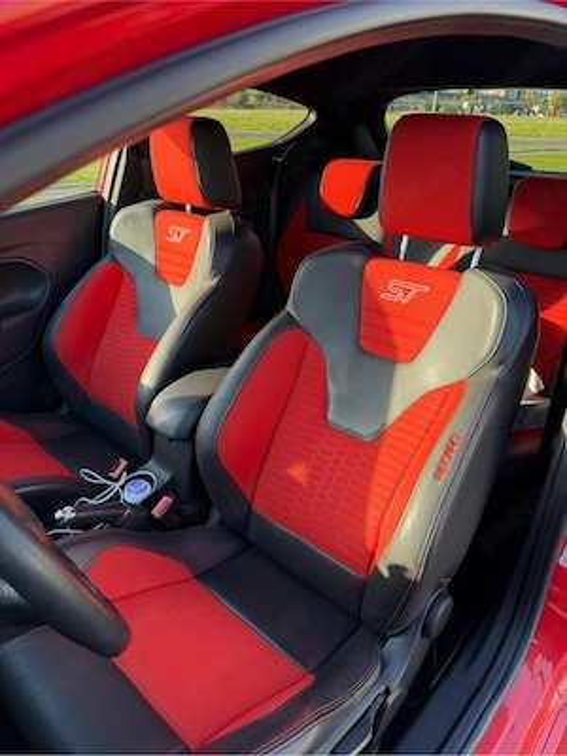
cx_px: 284
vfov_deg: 71.6
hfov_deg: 56.8
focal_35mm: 24
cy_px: 378
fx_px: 524
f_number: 1.78
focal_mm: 6.76
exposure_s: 1/237
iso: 80
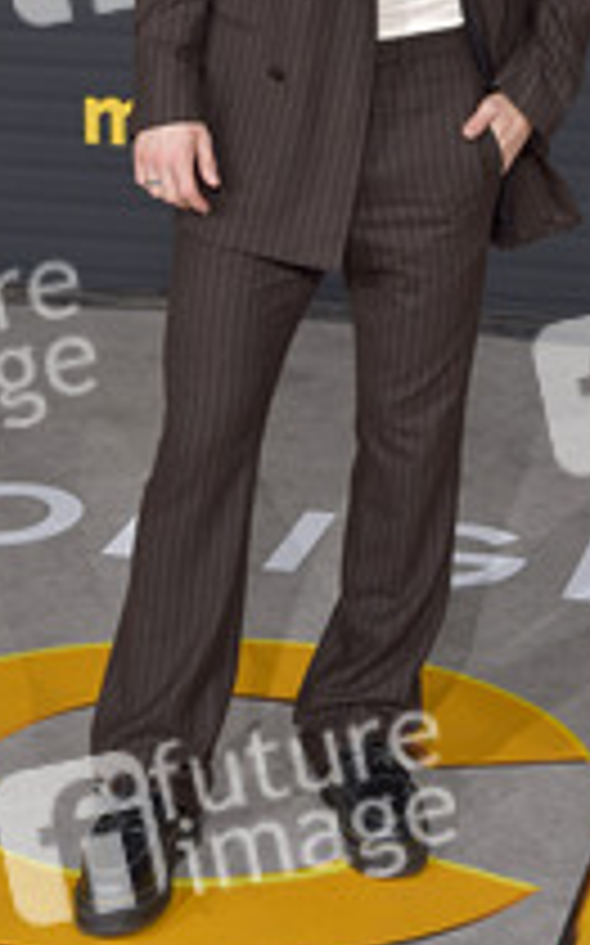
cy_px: 144
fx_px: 2499
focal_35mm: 97
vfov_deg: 21.1
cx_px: 358
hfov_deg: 13.5
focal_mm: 50
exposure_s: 1/250
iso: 400
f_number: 6.3
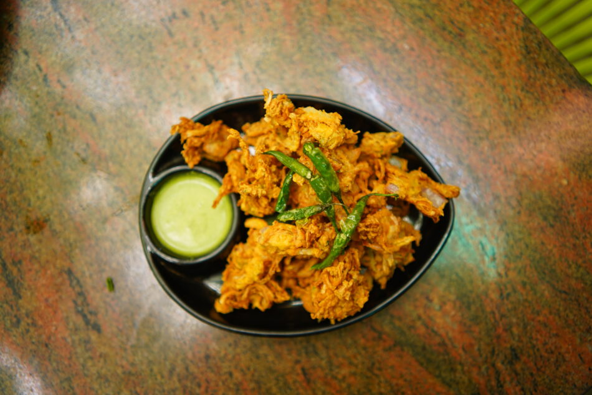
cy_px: 198
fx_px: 575
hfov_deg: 54.4
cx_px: 296
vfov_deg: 37.8
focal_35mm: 35
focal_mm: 35
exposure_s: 1/100
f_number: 1.8
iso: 200
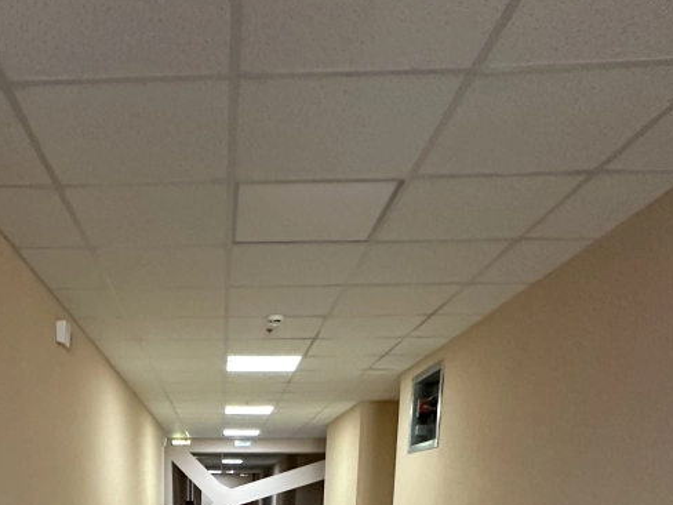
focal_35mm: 36
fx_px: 700
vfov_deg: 31.8
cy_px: 633
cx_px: 175
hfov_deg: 49.5
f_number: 2.2
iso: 400
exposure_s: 1/50
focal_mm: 2.22
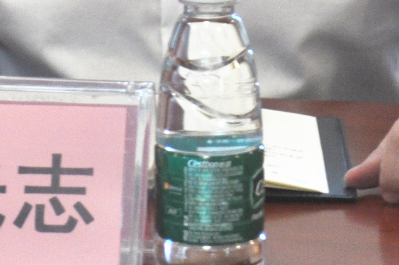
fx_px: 4076
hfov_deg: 5.6
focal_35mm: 368
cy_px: -243
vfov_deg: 3.7
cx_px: 77
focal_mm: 55
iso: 640
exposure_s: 1/30
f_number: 5.6
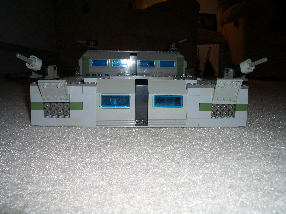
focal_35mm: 35
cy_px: 107
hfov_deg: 52.6
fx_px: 289
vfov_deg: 40.7
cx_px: 143
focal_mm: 5.8
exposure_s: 1/60
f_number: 4.3
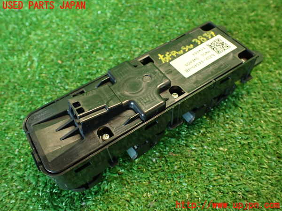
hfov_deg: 60.0
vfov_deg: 46.8
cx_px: 141
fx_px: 244
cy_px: 106
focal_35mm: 30
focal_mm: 5.4
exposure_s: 1/30
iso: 400
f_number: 2.3
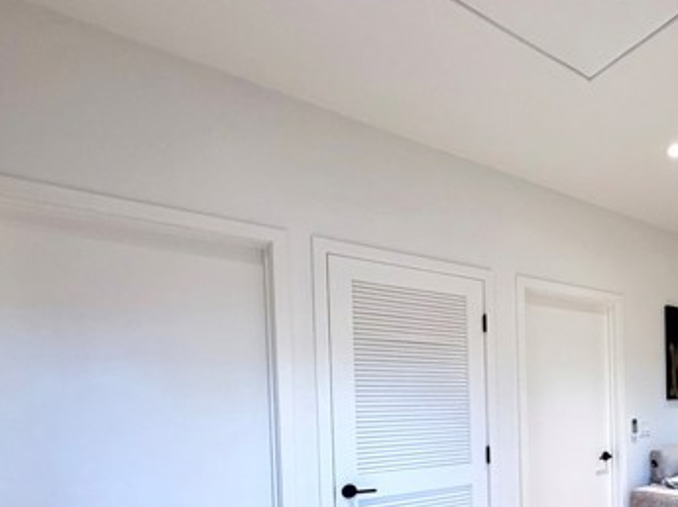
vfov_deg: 49.6
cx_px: 611
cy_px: 411
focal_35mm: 26
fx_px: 509
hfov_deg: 57.7
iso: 250
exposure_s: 1/120
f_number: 2.2
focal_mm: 2.22
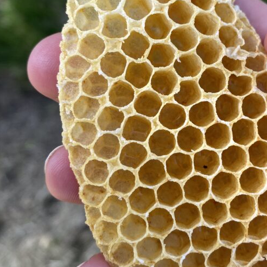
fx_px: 401
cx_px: 181
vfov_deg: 36.6
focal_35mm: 46
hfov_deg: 36.4
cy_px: 103
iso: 32
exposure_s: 1/385
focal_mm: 4.25
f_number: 1.8
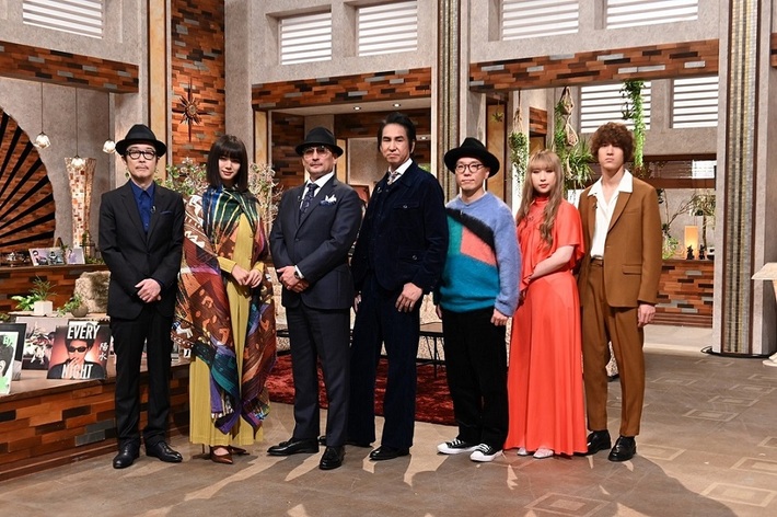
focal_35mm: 44
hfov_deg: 44.5
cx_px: 388
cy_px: 258
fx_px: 949
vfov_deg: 30.5
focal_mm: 44
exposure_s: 1/60
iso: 2000
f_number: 5.6
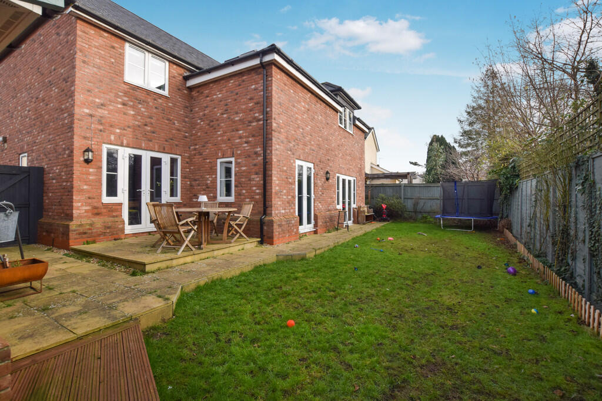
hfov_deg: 100.4
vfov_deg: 77.3
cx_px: 301
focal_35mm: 15
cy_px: 200
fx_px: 251
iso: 360
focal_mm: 10
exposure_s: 1/250
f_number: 8
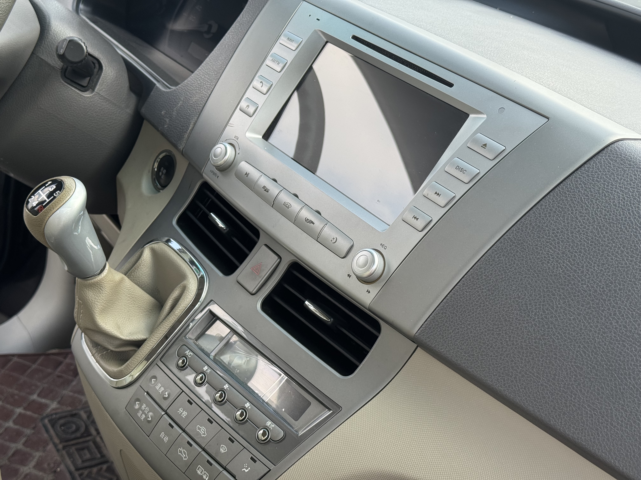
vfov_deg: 30.3
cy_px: 240
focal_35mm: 48
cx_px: 320
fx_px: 889
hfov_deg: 39.7
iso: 64
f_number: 1.78
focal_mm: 6.76
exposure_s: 1/540
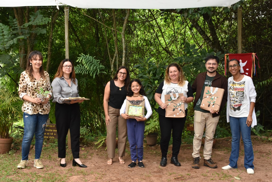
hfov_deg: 49.5
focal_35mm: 39
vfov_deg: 34.2
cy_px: 91
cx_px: 136
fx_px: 295
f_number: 10
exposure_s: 1/160
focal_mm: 26
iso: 800
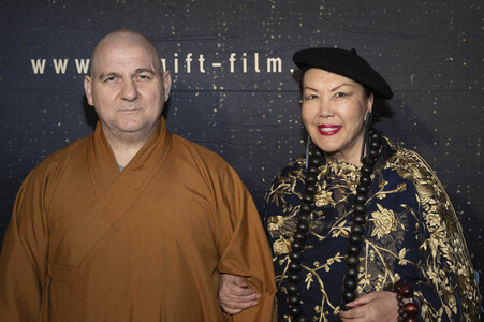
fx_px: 672
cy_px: 161
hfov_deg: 39.6
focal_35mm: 50
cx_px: 242
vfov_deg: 27.0
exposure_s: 1/200
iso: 800
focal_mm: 50
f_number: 5.6
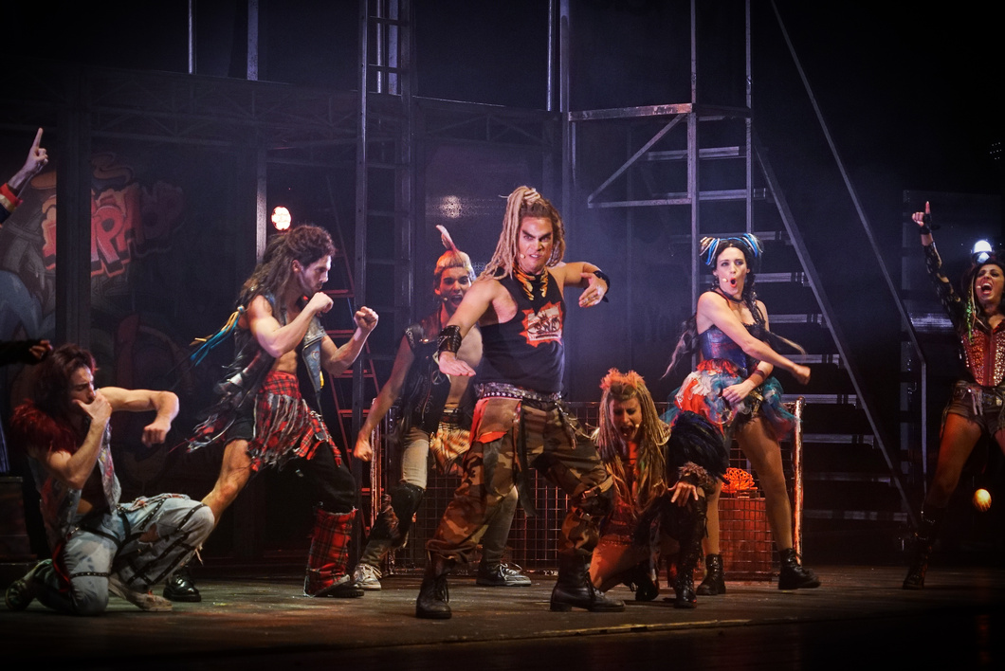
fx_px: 3631
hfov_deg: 15.8
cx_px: 502
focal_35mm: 130
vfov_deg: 10.6
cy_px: 336
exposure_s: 1/100
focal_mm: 130
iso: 4000
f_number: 6.3
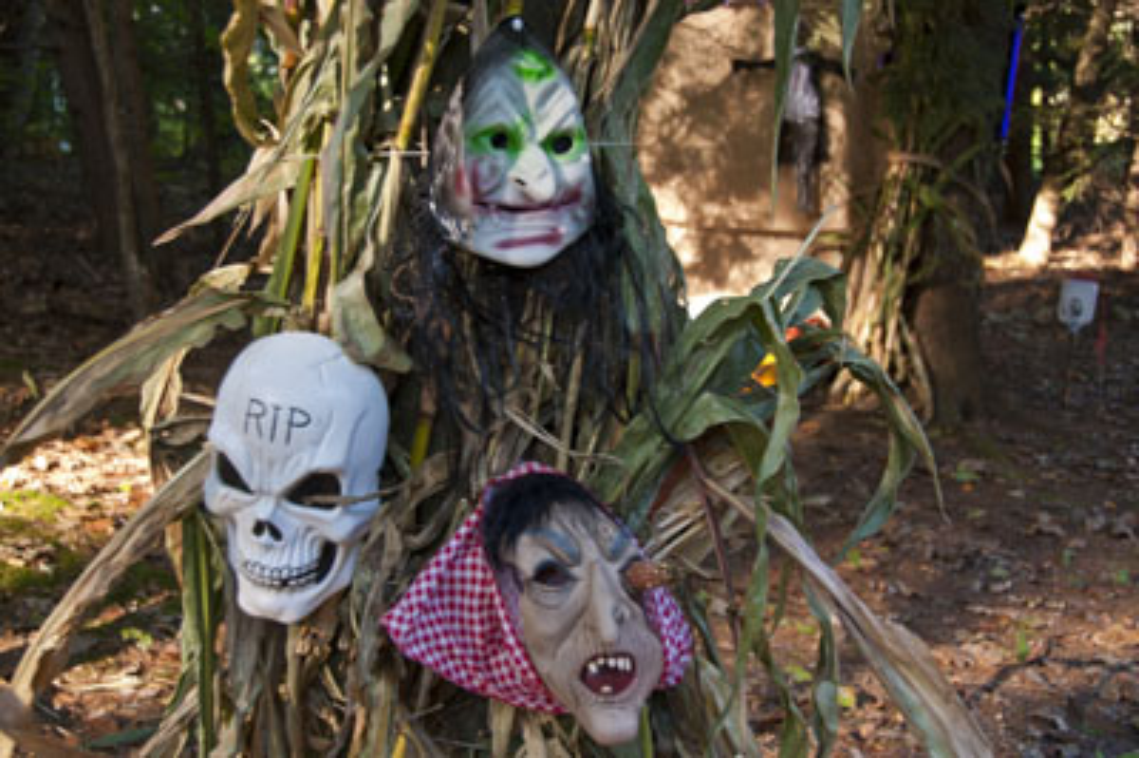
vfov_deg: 28.0
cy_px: 379
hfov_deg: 41.1
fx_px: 1517
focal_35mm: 48
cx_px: 570
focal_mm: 32
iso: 200
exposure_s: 1/20
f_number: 4.2
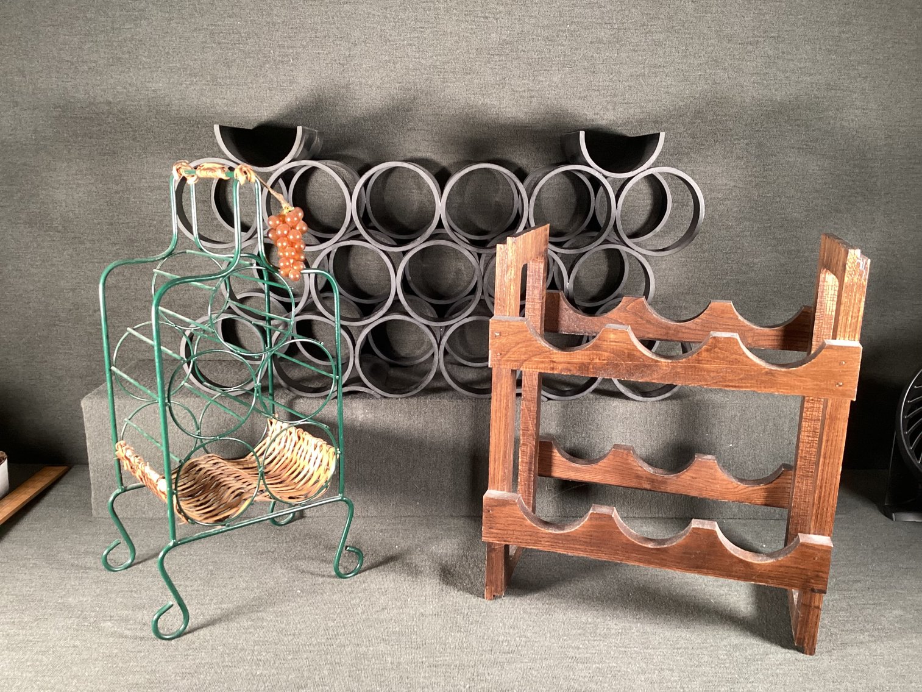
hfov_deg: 58.3
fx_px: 826
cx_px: 461
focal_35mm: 31
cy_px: 346
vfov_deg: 45.4
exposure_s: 1/50
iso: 250
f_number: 2.4
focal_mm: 3.3
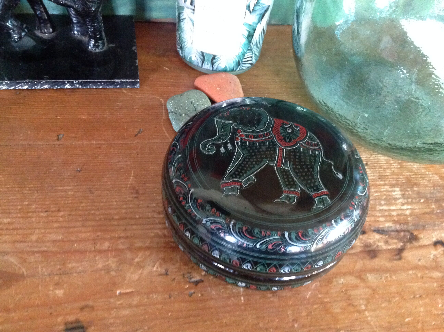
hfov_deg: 52.7
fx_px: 448
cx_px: 222
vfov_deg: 40.6
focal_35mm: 35
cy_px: 166
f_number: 2.4
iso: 800
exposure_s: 1/15
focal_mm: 4.28
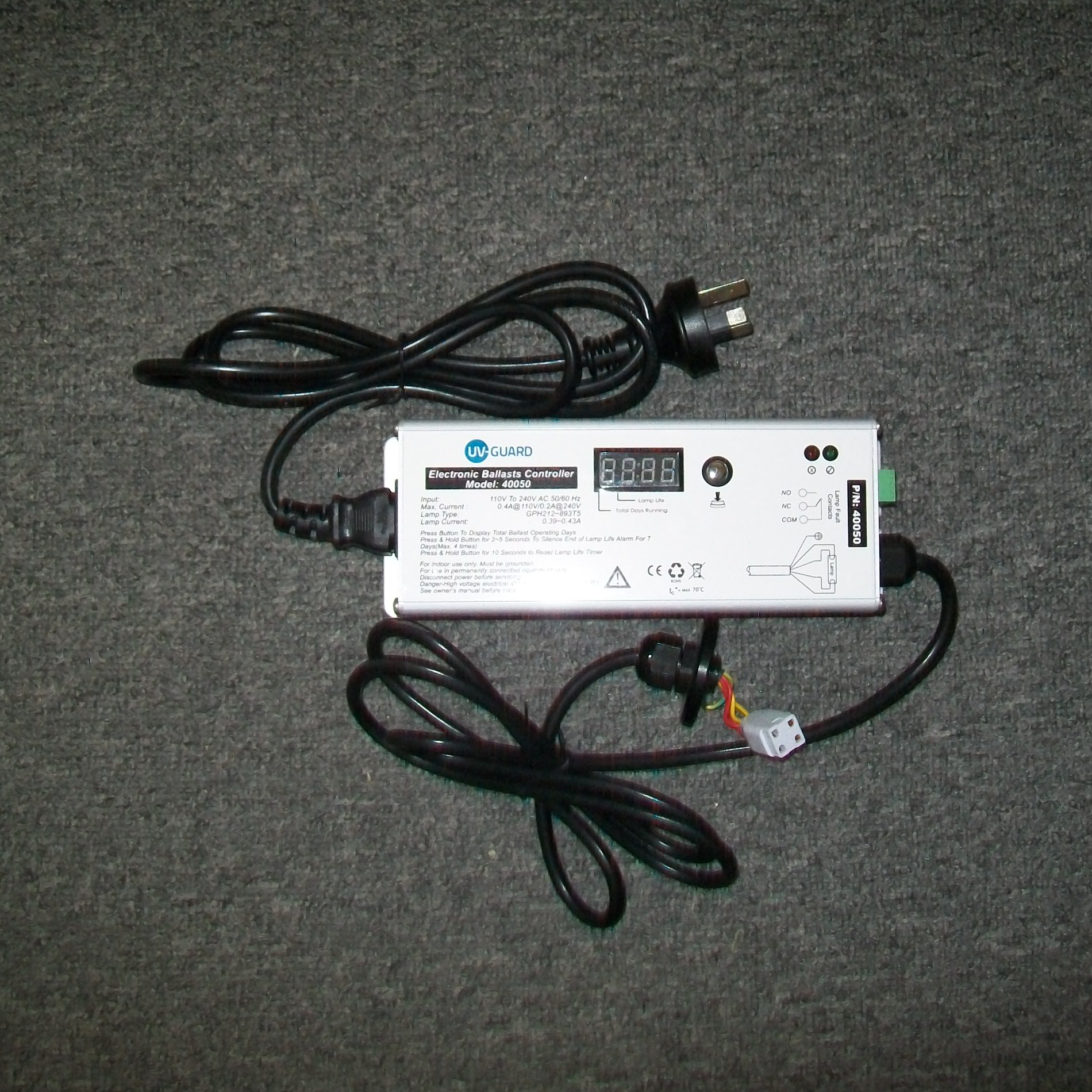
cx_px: 596
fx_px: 1463
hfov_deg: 40.9
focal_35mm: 41
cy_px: 549
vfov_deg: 40.9
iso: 160
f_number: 2.7
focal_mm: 6.1
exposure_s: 1/60
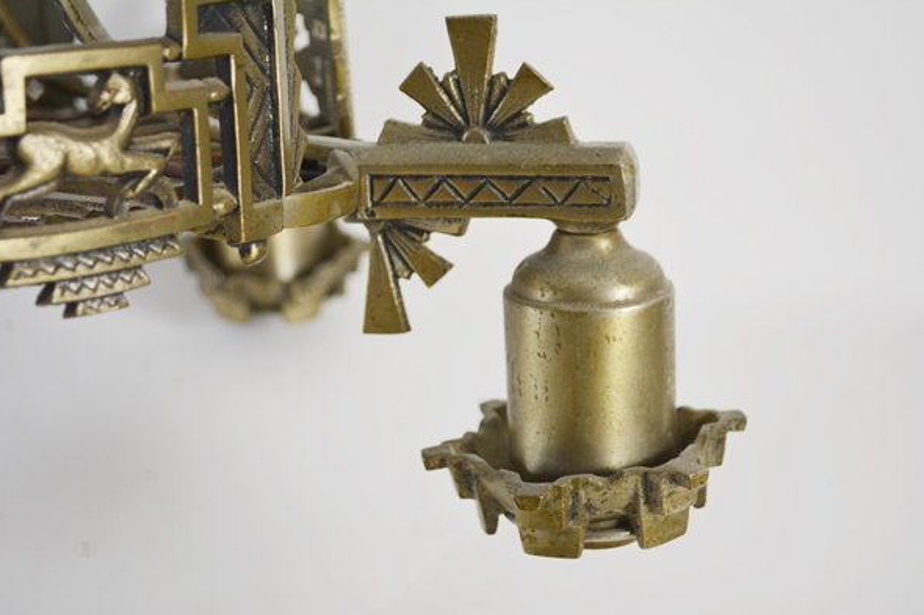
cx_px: 467
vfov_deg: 22.2
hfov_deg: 32.9
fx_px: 1565
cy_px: 310
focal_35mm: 61
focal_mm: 40
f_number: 5.3
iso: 400
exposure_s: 1/100
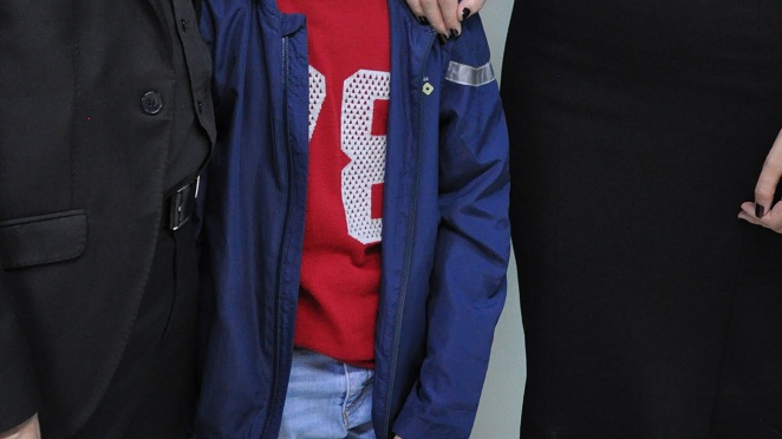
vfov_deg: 13.0
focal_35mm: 89
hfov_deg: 23.9
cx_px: 391
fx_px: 1849
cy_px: -154
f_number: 4
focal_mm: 25
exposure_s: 1/13
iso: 1000
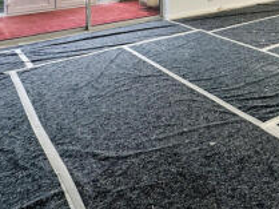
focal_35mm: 39
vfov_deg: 33.1
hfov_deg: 42.4
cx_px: 269
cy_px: -10
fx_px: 315
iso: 40
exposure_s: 1/136
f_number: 2.2
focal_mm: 2.22
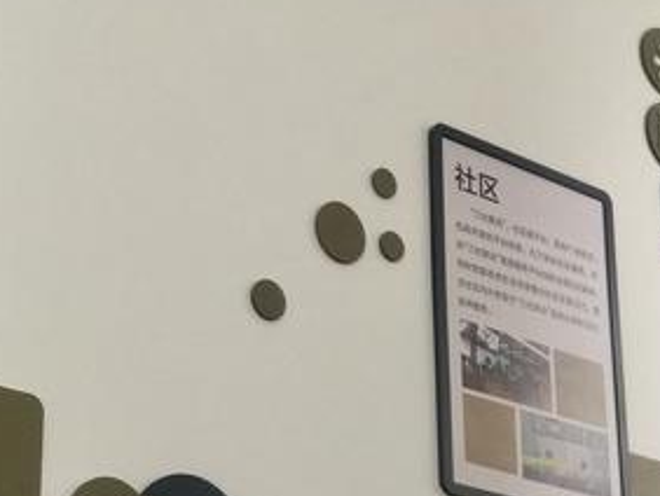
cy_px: 566
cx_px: 40
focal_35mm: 74
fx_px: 1412
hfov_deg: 25.3
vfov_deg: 19.0
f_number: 2.2
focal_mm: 4.15
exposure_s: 1/17
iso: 40
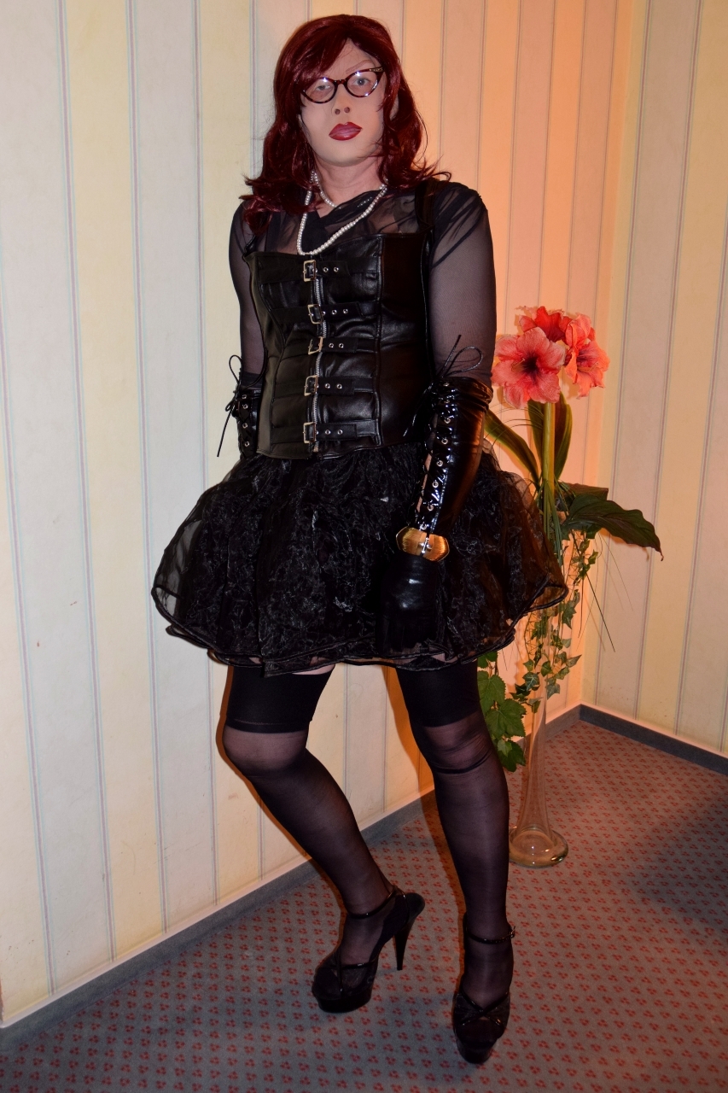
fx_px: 1001
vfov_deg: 57.2
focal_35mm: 33
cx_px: 364
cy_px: 546
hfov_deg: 40.0
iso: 720
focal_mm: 22
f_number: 4
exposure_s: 1/40
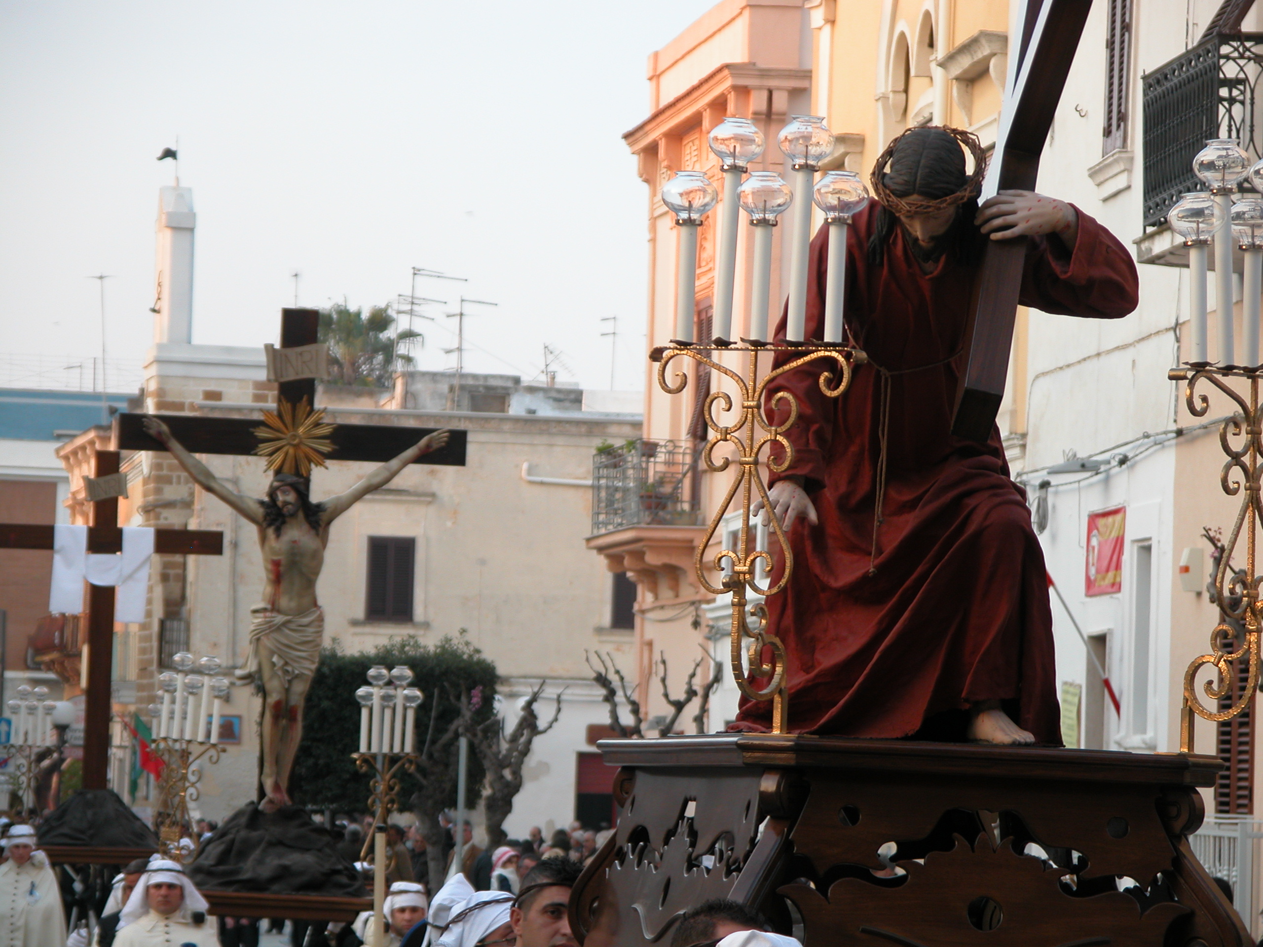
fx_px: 6422
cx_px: 632
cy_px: 474
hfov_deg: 11.2
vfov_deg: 8.4
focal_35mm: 176
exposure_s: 1/60.3
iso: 100
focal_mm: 44.7
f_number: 4
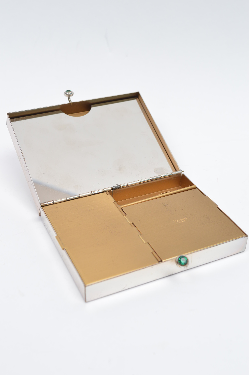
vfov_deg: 41.1
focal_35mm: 48
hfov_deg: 28.0
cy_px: 188
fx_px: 499
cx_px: 124
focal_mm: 32
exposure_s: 1/80
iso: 400
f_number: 8
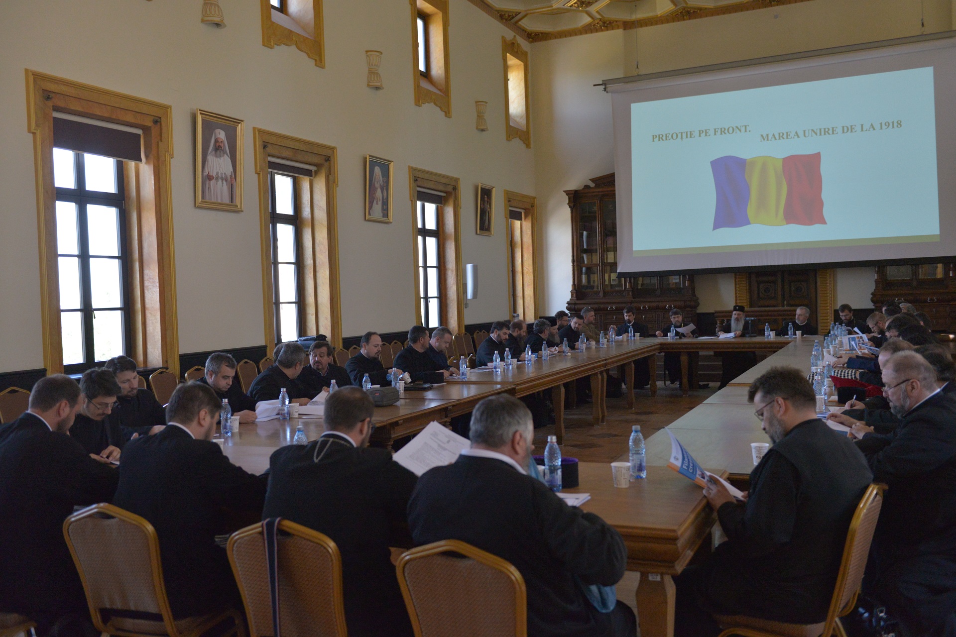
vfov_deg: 38.9
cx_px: 478
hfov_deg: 55.8
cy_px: 318
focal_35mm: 34
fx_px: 903
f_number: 2.8
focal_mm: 34
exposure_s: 1/1000
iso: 3200
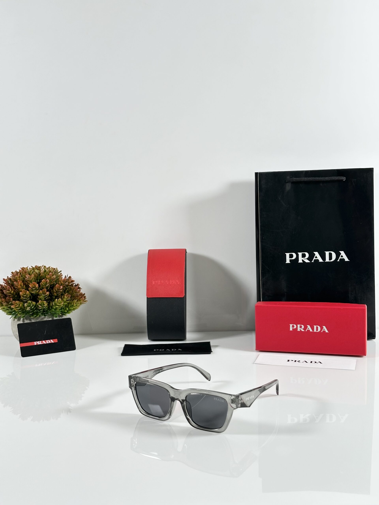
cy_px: 252
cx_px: 190
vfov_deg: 39.7
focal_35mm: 48
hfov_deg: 30.3
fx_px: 701
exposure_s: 1/50
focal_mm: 6.86
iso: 50
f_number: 1.78
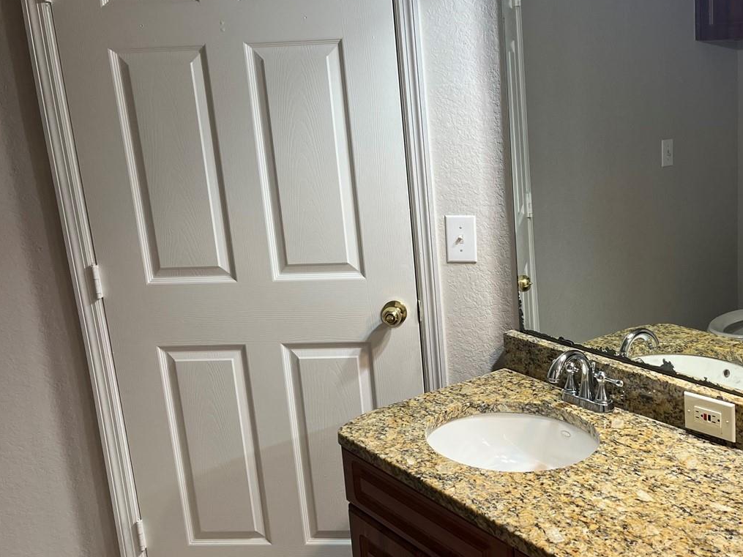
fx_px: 880
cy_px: 299
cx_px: 523
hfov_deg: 44.8
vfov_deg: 35.1
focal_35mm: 41
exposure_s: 1/60
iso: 80
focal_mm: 5.1
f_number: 1.6
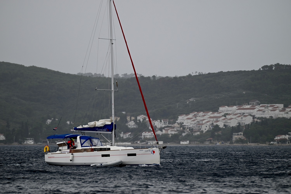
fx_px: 1940
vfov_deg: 5.7
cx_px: 146
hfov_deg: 8.6
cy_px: 97
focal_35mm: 240
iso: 400
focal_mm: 240
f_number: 5.6
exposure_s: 1/500
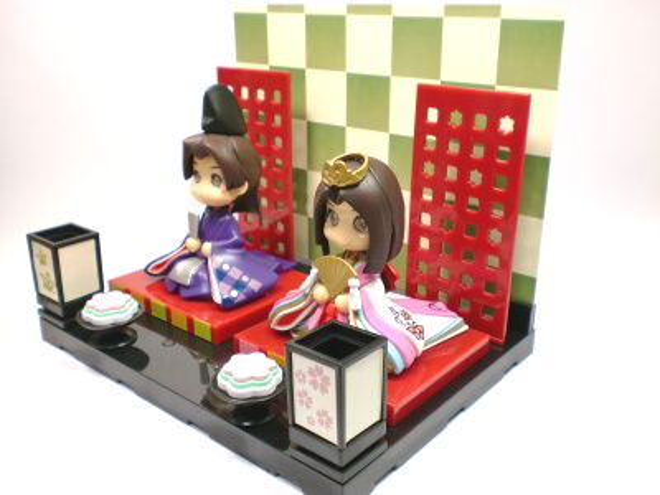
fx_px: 667
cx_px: 330
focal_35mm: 35
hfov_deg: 52.6
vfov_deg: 40.7
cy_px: 248
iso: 125
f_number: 3.1
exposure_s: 1/60
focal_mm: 6.3
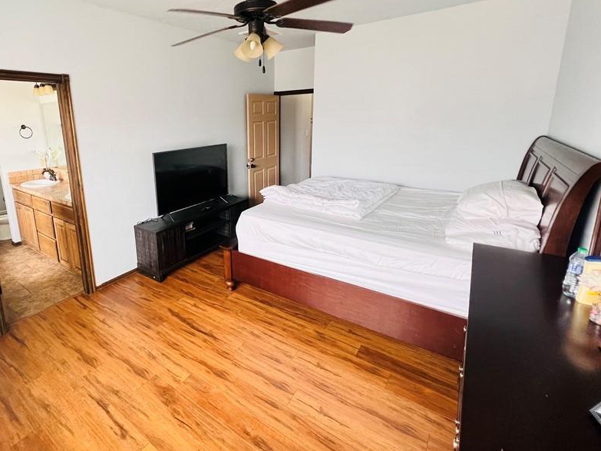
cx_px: 230
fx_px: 295
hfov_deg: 89.4
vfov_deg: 74.2
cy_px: 188
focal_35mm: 17
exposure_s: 1/99
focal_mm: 1.57
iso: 250
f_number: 1.8
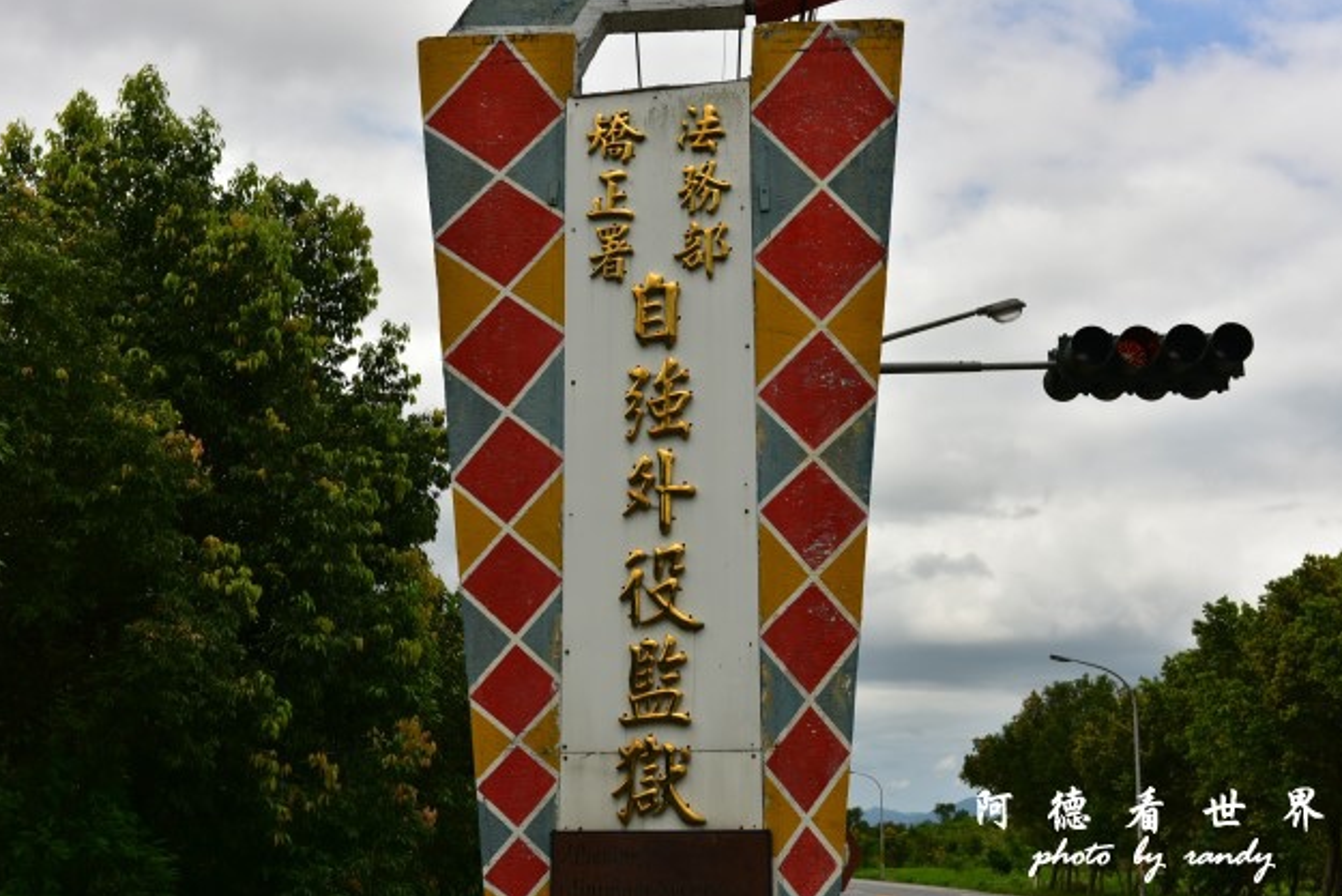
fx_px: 1603
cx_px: 670
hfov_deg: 45.4
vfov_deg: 31.2
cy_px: 446
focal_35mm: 43
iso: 100
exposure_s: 1/400
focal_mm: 42
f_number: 7.1
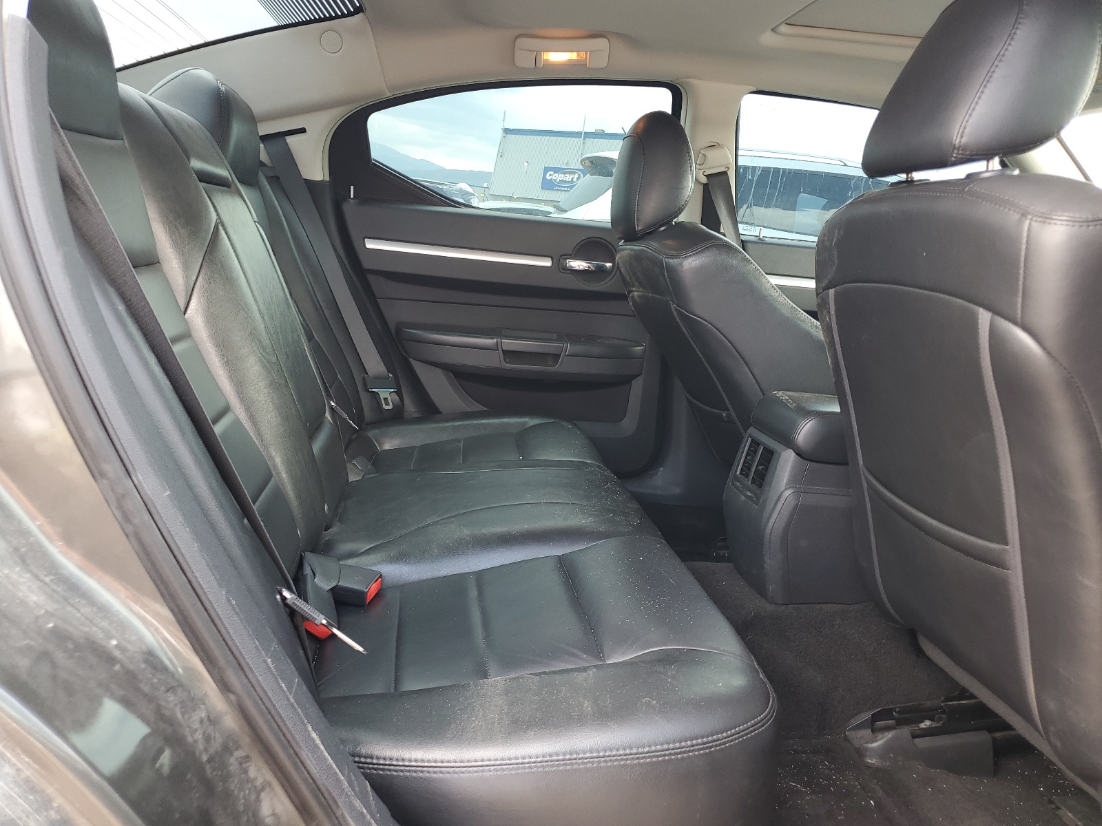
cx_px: 551
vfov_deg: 53.1
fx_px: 828
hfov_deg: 67.3
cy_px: 413
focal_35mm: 26
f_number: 1.5
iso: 50
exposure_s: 1/60.2
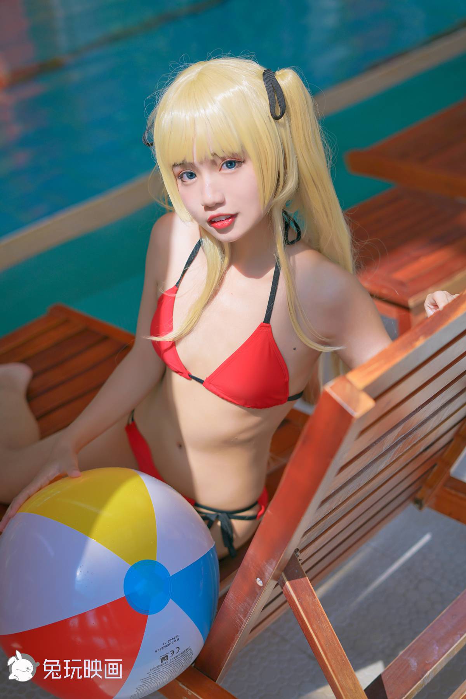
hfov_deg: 27.0
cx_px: 233
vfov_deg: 39.6
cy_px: 350
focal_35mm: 50
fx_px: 970
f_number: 2.5
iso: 125
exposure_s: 1/800
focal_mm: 50
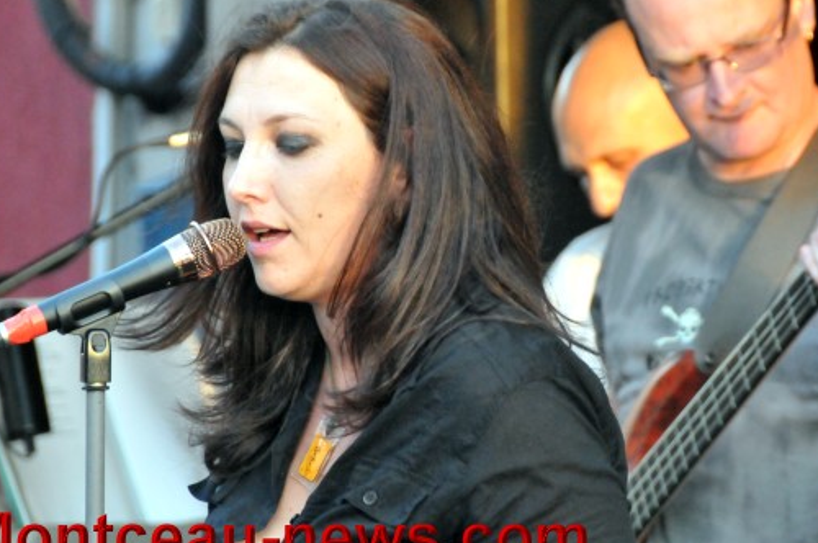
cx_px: 525
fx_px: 9531
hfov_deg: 4.9
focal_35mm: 420
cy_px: 186
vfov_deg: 3.3
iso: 3200
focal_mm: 200
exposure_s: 1/125
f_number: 5.6
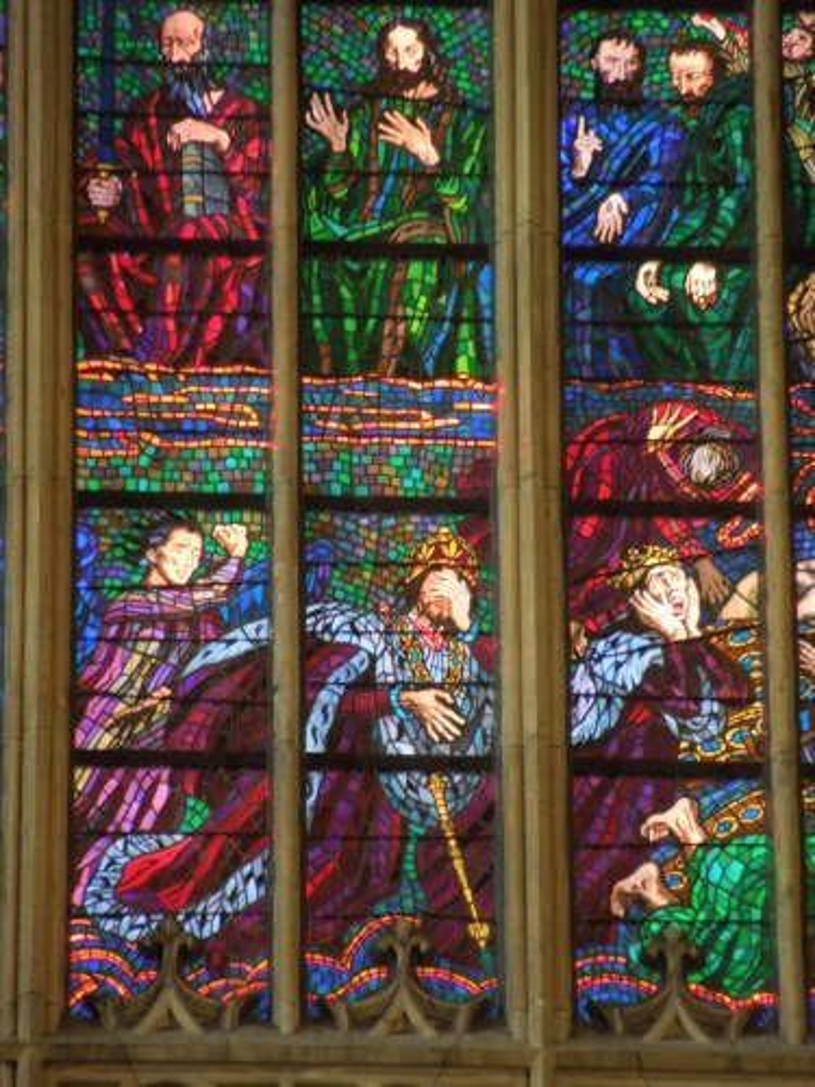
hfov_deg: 4.2
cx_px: 408
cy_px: 544
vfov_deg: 5.7
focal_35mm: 350
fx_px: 10987
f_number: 5.9
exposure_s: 1/30
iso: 560
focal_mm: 63
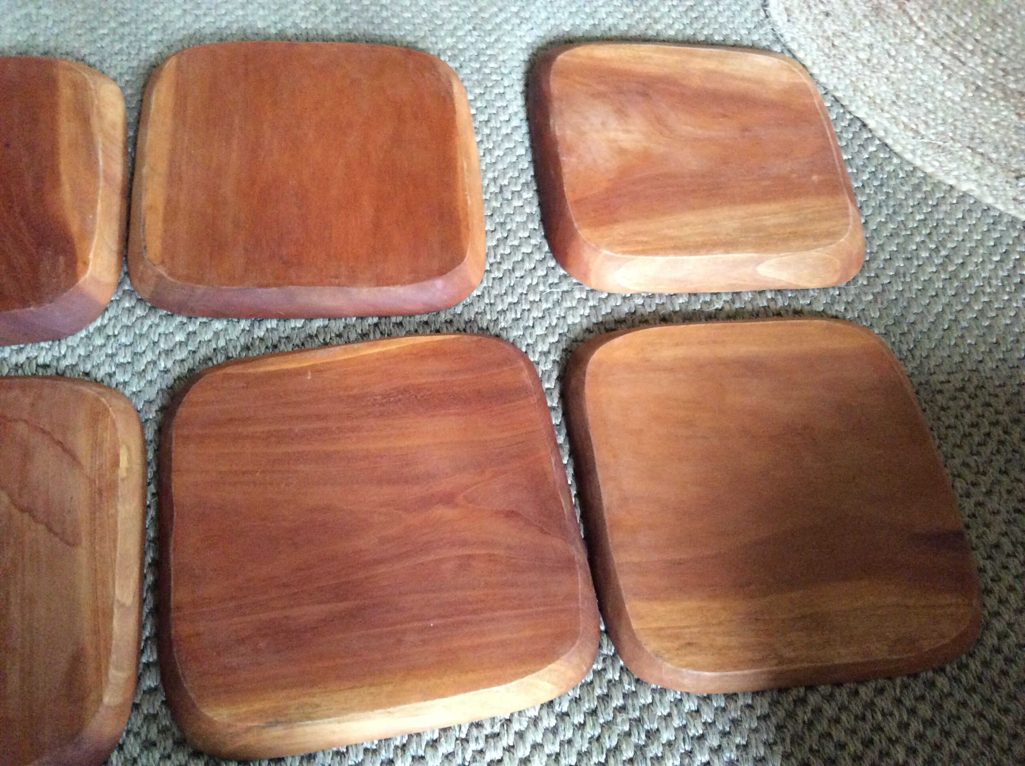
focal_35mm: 32
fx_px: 946
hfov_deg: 56.9
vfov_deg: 44.1
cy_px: 383
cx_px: 512
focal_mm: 3.3
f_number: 2.4
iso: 320
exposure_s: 1/25
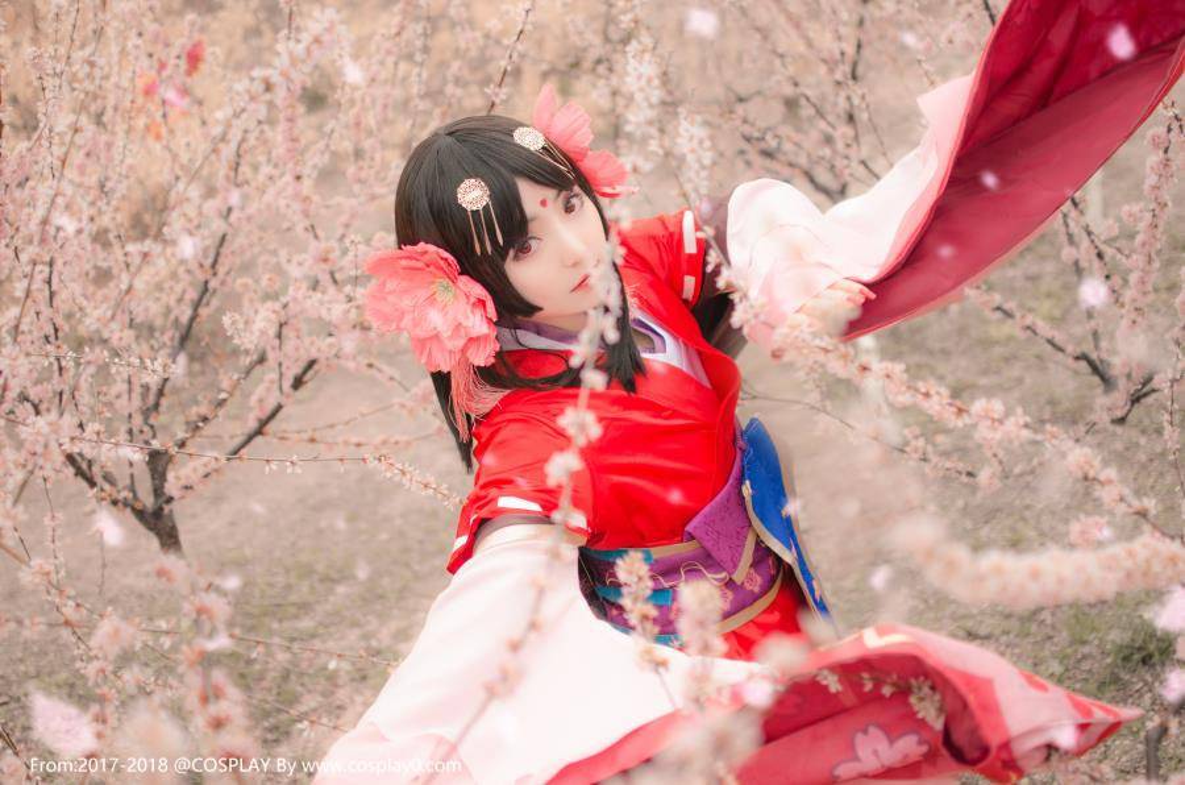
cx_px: 592
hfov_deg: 37.9
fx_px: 1724
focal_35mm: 52
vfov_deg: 25.6
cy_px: 392
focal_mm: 35
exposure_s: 1/640
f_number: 1.8
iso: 100
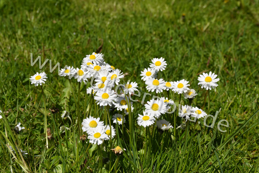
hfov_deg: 28.1
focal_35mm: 72
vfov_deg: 18.9
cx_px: 130
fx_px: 518
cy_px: 86
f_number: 11
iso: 200
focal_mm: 48
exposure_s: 1/500
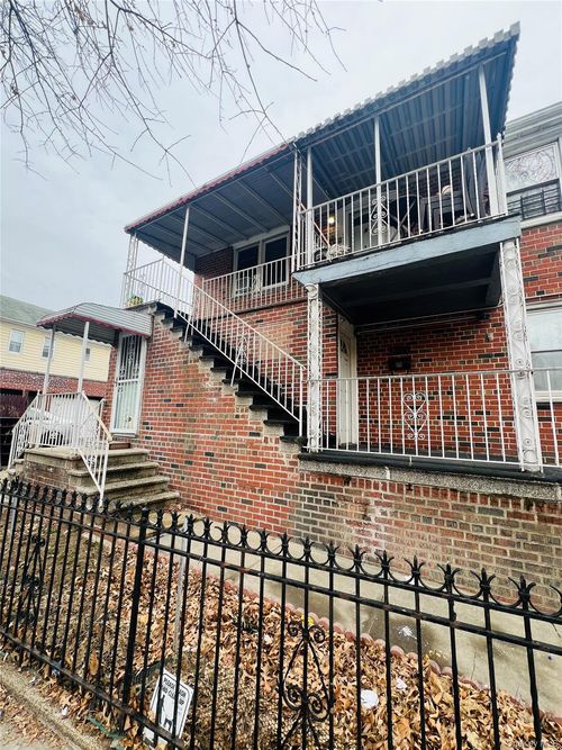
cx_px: 281
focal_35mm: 13
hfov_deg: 89.9
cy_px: 375
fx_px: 282
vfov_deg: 106.2
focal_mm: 1.57
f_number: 1.8
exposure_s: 1/233
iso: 32
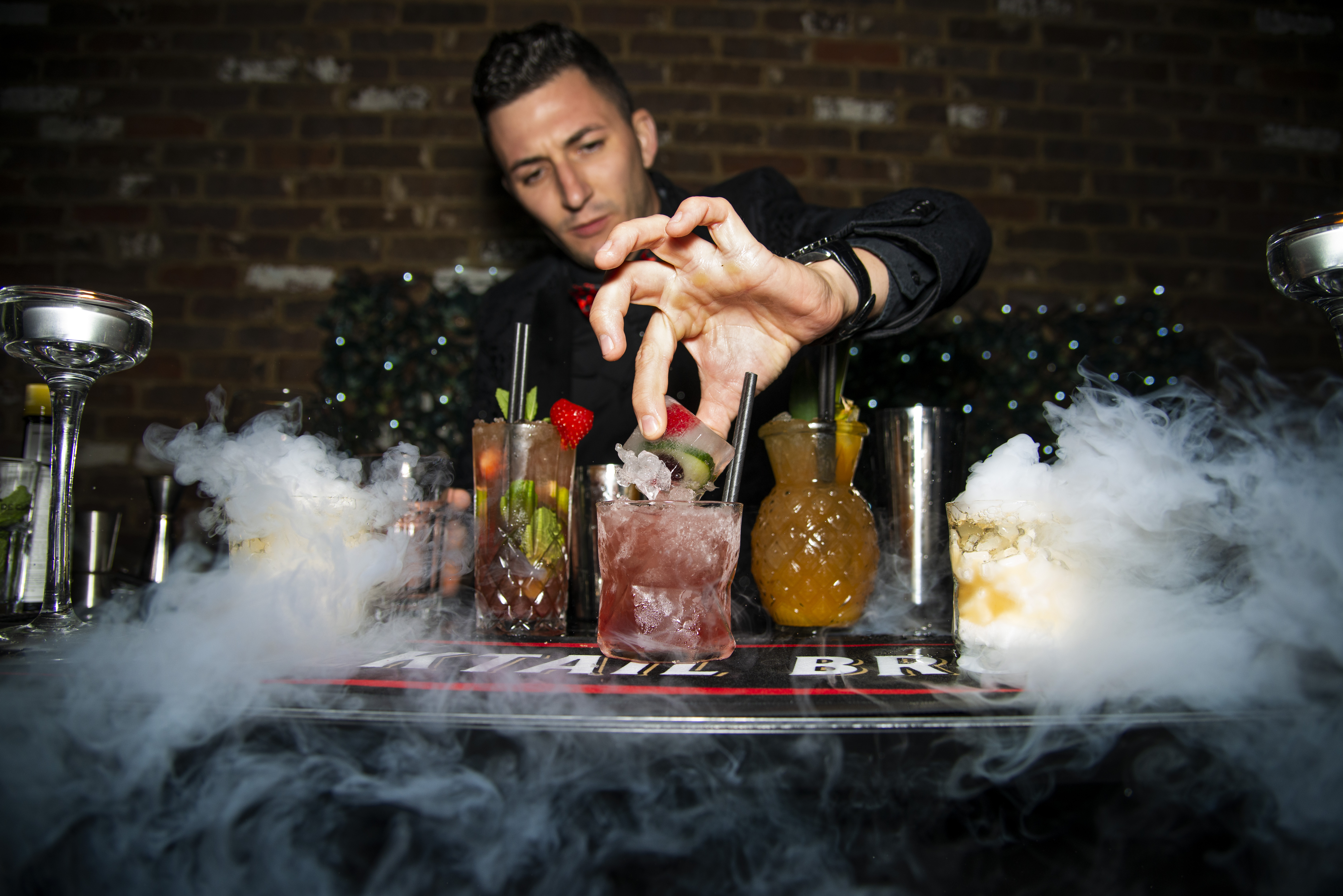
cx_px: 672
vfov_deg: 53.2
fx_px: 896
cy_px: 448
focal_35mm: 24
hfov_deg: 73.7
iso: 500
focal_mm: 24
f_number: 4
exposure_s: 1/125
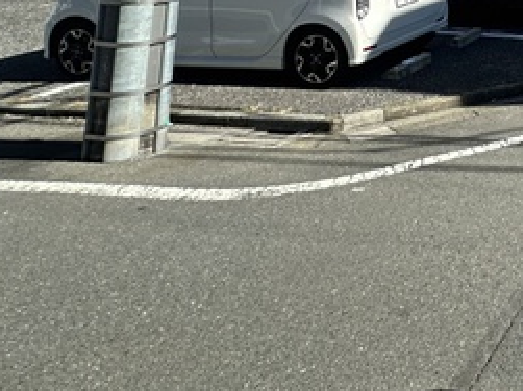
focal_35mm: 39
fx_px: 589
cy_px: -128
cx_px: 702
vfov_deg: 29.2
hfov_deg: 33.1
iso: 40
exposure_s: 1/1052
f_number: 2.2
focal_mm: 2.22
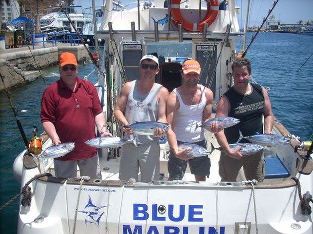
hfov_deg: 50.2
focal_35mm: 37
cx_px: 156
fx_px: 334
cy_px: 117
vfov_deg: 38.6
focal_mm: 6.2
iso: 64
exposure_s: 1/239
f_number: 5.6
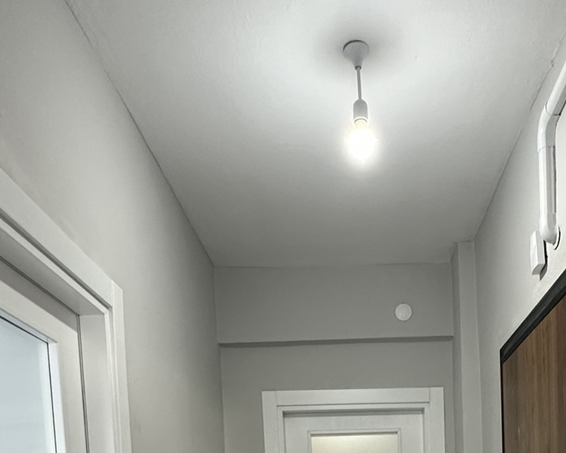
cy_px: 577
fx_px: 637
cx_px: 374
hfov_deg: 47.2
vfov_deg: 31.2
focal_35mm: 38
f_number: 2.2
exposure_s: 1/50
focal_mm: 2.22
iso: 200
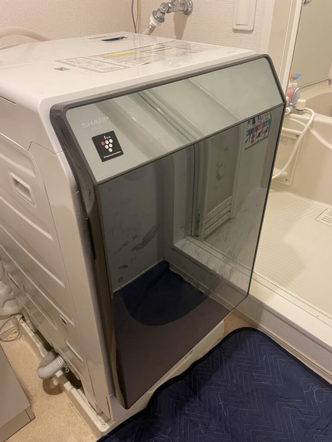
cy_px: 221
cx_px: 166
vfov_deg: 67.3
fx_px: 332
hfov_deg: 53.1
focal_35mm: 26
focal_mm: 4.2
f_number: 1.6
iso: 320
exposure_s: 1/50
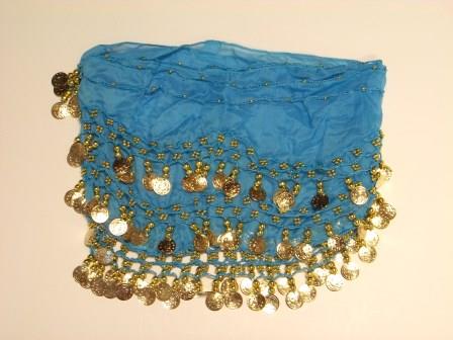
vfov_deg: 17.2
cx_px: 226
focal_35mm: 86
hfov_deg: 22.8
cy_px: 170
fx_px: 1125
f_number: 4.5
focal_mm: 15.4
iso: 160
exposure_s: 1/40
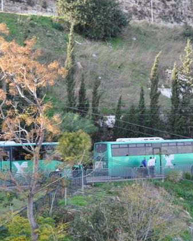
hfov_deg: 16.0
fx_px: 686
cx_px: 137
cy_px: 140
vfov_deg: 20.0
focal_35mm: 96
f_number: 5.6
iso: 220
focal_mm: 36
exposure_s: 1/125
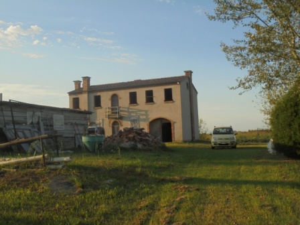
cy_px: 112
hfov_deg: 49.0
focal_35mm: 38
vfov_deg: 37.7
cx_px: 150
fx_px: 329
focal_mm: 6.9
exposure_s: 1/500
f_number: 4.2
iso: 100
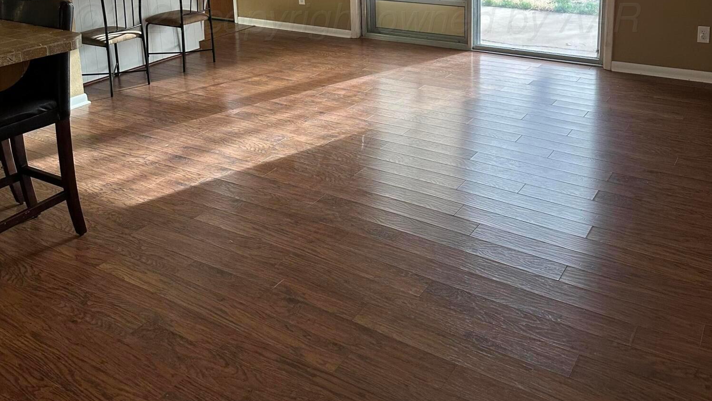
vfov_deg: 31.7
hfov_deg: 56.6
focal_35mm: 35
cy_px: 21
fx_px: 661
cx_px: 357
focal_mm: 6.86
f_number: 1.78
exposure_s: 1/120
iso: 160
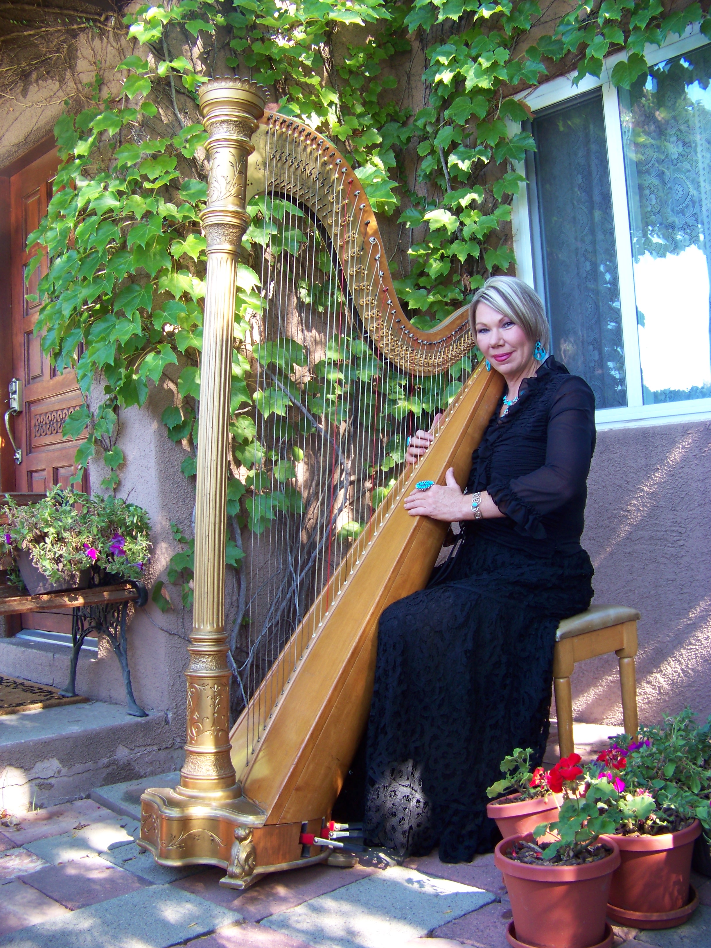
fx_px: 986
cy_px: 474
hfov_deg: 39.7
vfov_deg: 51.4
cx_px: 356
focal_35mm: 36
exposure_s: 1/30
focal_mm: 5.85
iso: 64
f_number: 2.8
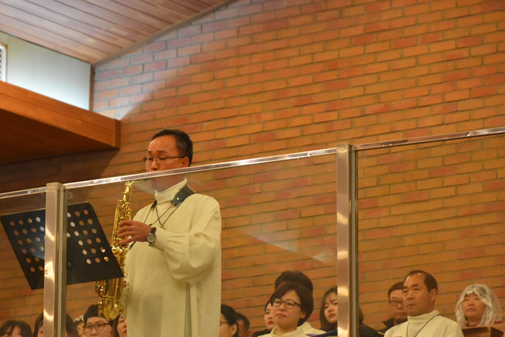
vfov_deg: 5.6
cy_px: 223
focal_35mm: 247
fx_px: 3462
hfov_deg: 8.3
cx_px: 123
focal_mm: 105
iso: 2000
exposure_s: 1/60
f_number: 5.6
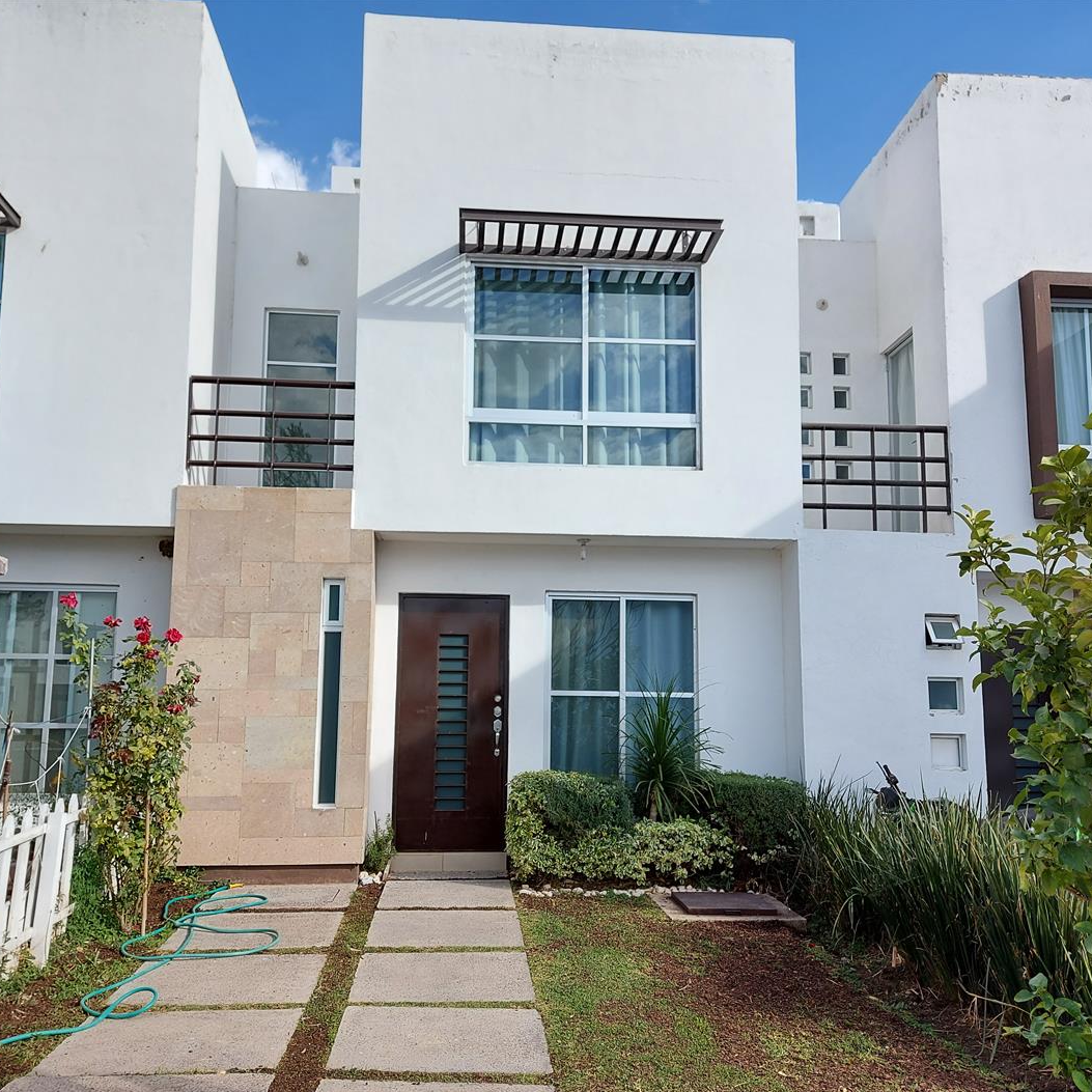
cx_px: 550
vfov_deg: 55.6
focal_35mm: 29
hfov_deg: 55.6
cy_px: 558
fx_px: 1035
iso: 32
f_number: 1.8
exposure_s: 1/411
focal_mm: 5.23
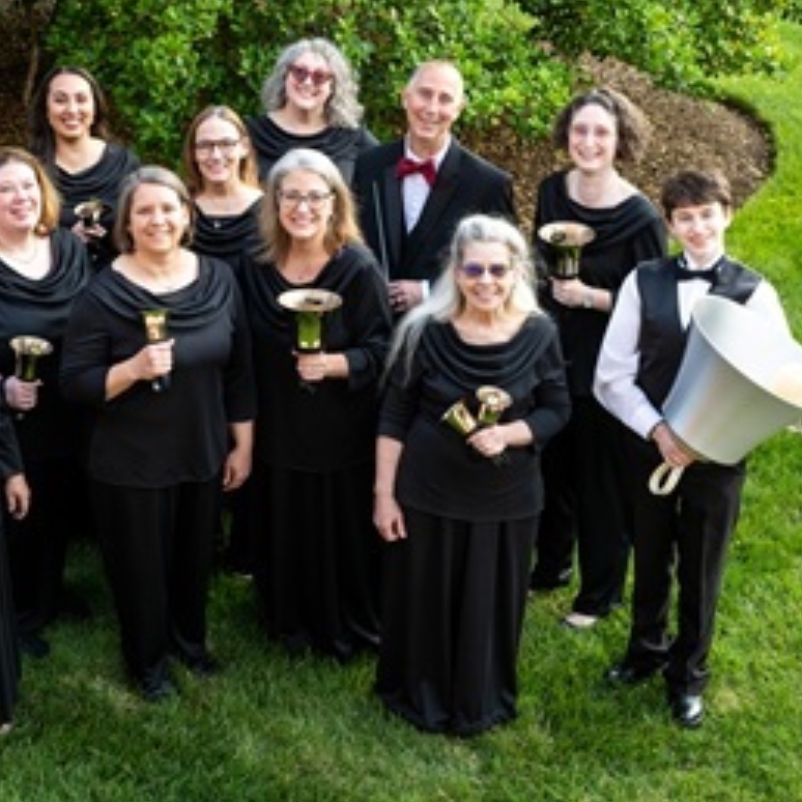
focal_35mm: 65
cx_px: 284
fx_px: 1704
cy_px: 396
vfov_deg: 26.5
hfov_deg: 26.4
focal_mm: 50
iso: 1600
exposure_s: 1/200
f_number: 8
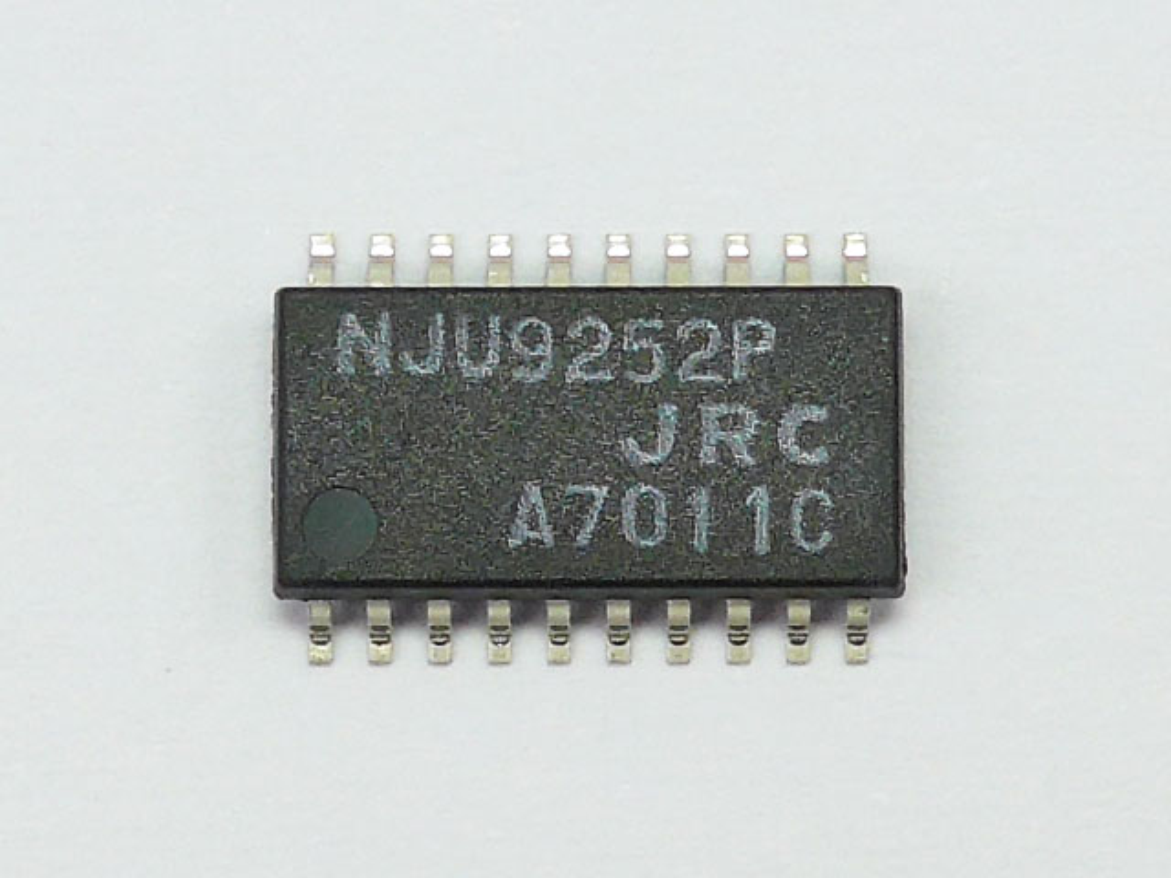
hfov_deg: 63.4
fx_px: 947
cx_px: 586
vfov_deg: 49.7
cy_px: 439
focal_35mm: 28
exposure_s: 1/250
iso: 80
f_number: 2.8
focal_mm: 6
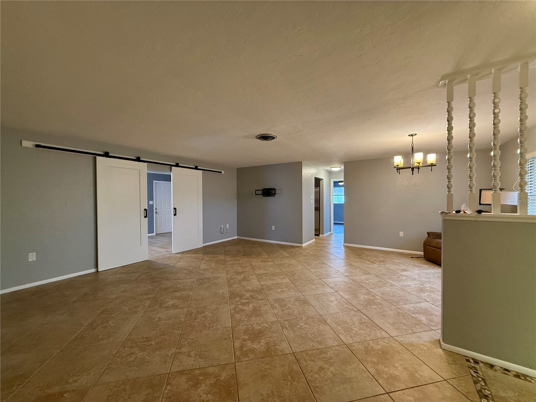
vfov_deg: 85.7
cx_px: 268
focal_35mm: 14
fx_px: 217
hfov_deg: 102.1
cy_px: 201
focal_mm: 2.22
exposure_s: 1/120
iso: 400
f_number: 2.2
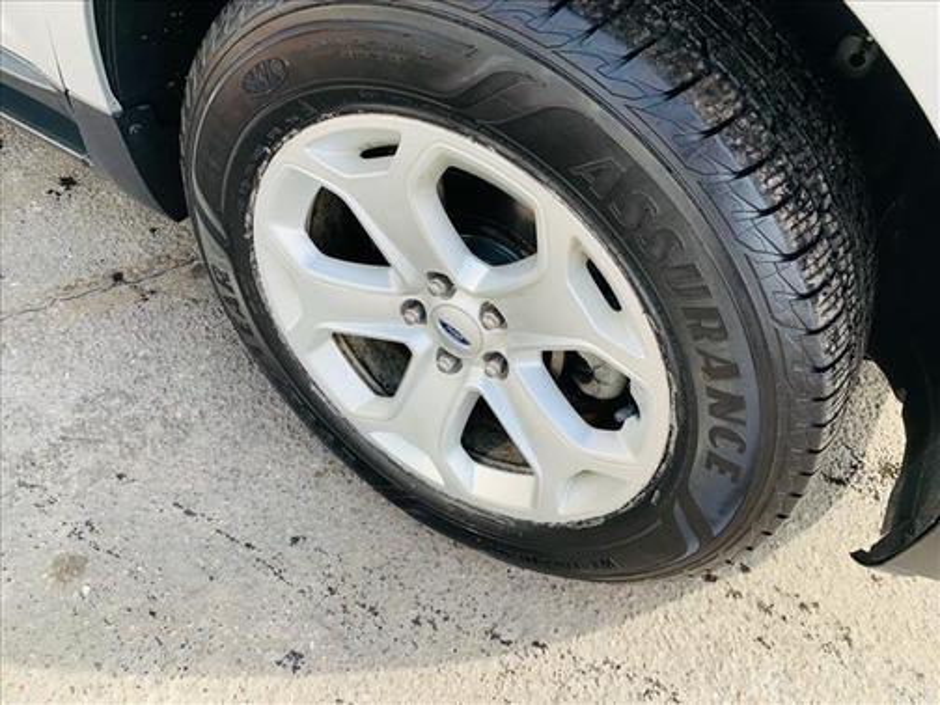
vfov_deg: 53.1
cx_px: 470
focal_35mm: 26
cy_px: 352
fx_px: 706
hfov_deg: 67.3
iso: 25
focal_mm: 4.25
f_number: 1.8
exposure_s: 1/320
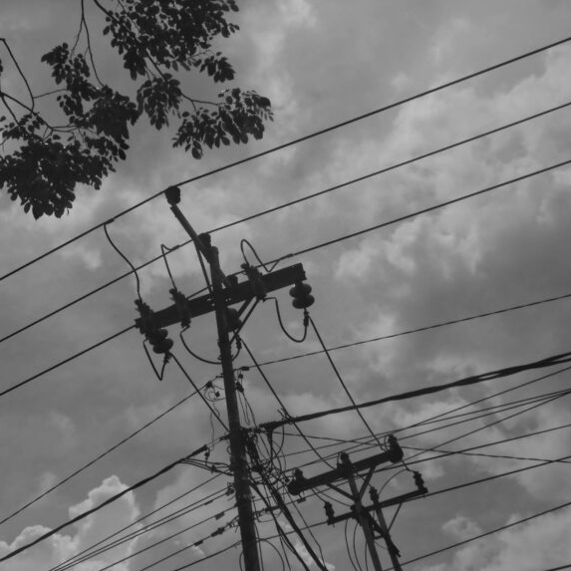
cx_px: 200
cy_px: 286
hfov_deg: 29.4
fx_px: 1082
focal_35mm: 58
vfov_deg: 29.6
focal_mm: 8.8
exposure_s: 1/1000
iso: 80
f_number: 15.2
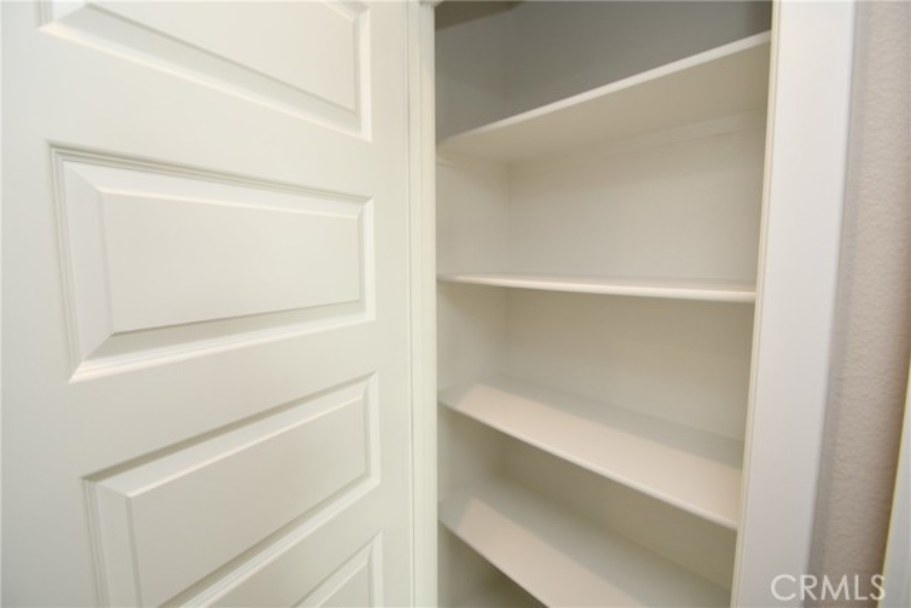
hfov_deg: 100.4
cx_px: 456
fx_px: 380
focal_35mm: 15
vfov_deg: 77.4
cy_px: 304
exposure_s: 1/60
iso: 220
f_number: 4
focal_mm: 10
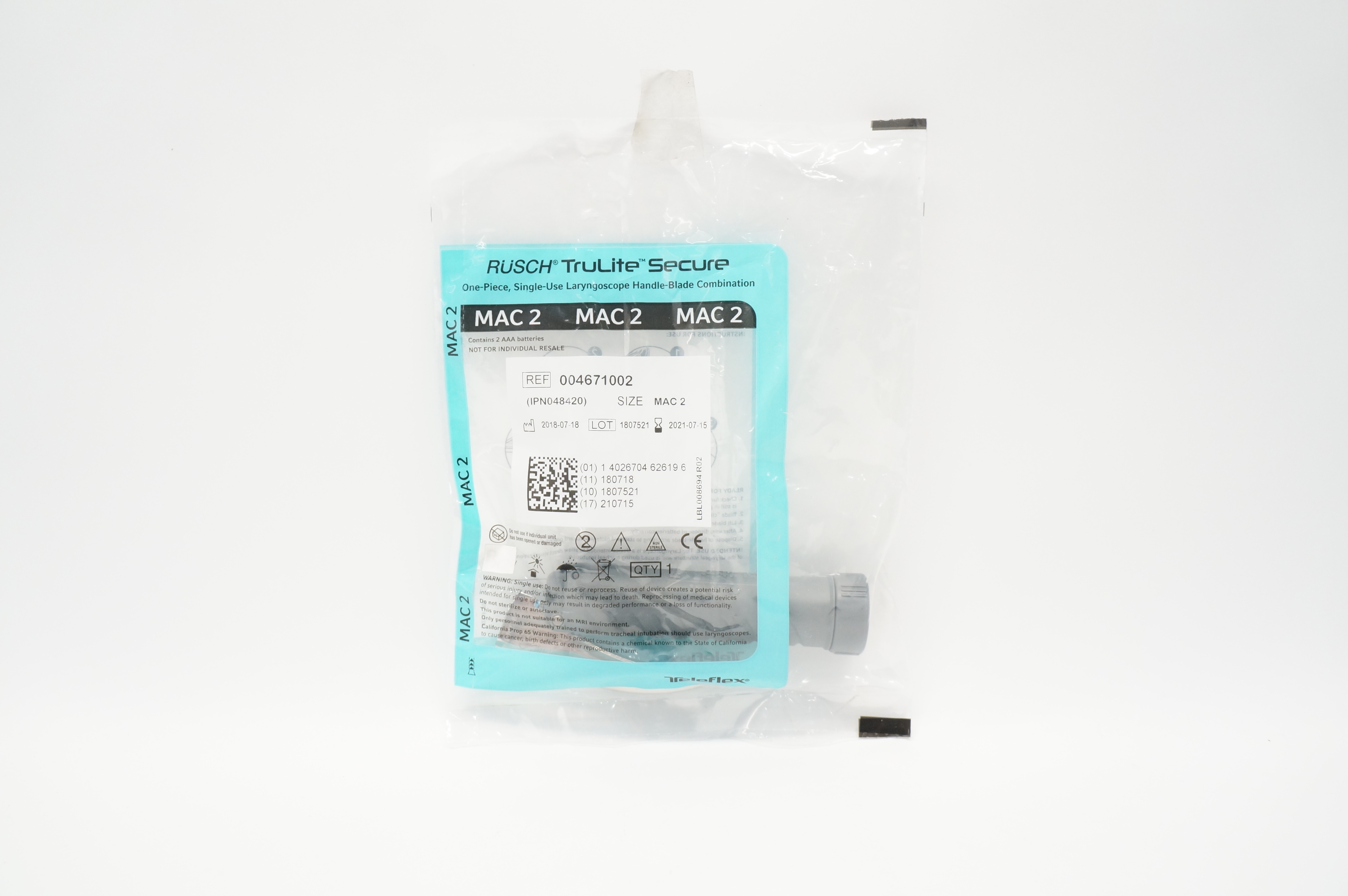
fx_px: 1010
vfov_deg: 47.8
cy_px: 448
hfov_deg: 67.4
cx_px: 674
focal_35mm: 27
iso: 800
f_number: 4.5
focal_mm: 18
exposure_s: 1/100
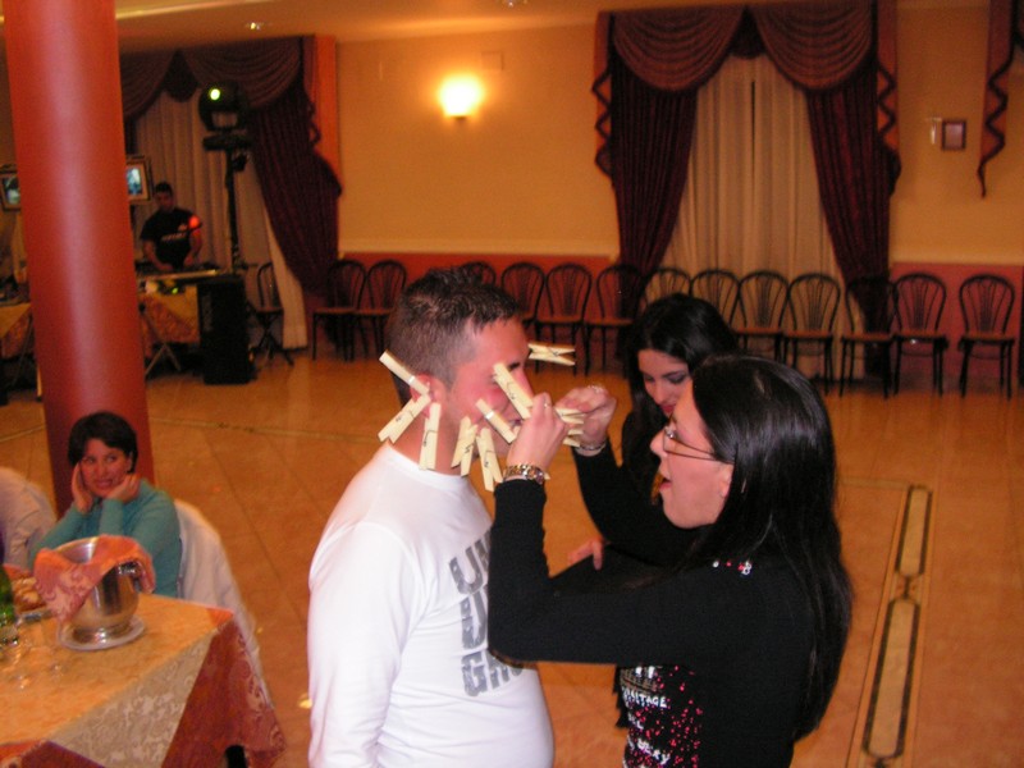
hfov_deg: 51.4
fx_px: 1065
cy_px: 384
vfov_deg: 39.7
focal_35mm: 36
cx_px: 512
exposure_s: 1/40
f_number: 3.2
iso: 200
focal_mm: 6
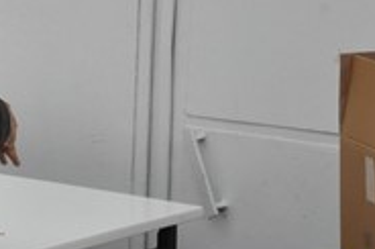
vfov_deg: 6.4
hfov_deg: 9.7
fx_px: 2204
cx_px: 249
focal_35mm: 212
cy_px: 59
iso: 1000
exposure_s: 1/250
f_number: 16
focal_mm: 40
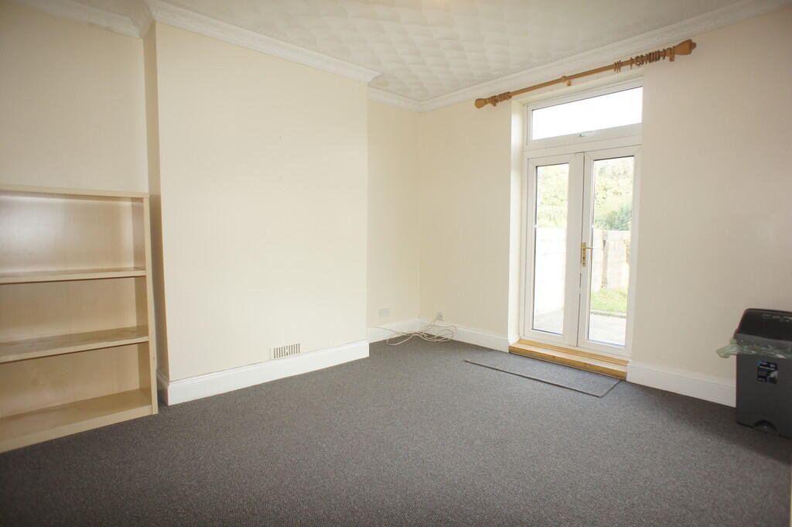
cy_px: 264
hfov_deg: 73.8
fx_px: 528
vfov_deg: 53.1
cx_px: 396
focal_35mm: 24
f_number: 3.5
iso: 200
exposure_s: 1/80
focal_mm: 16
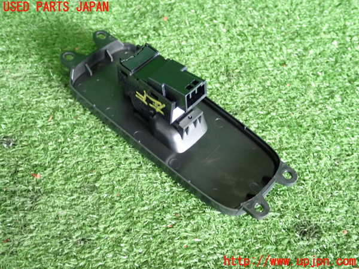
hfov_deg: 45.8
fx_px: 425
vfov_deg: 35.1
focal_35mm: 41
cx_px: 180
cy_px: 134
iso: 400
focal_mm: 7.31
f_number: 2.8
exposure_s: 1/40
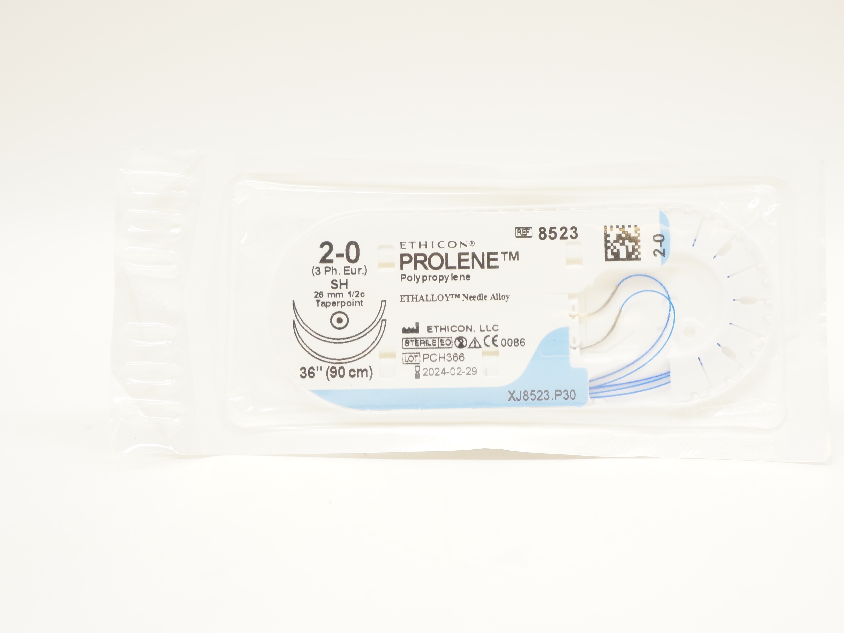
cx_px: 475
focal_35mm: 45
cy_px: 321
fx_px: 1086
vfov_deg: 32.5
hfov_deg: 42.4
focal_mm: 27
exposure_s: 1/40
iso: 400
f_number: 5.6
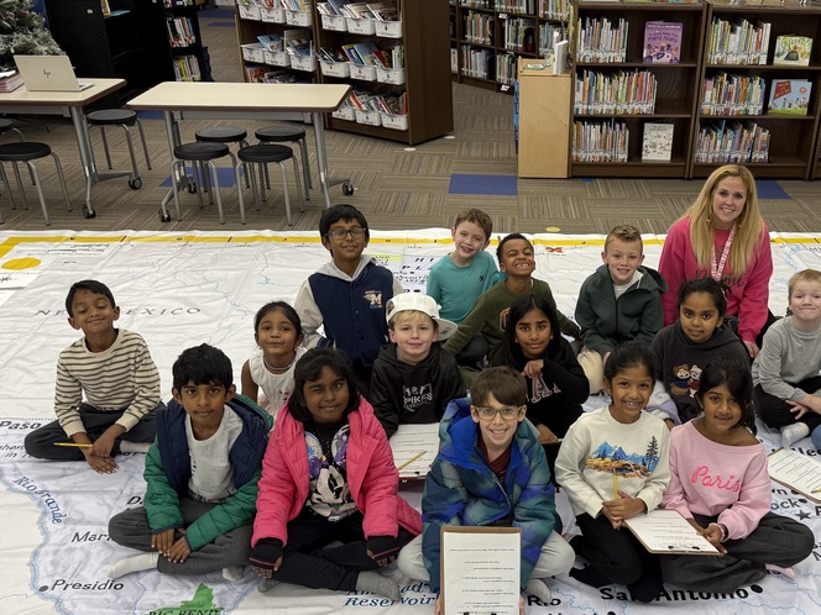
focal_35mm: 37
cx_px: 558
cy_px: 374
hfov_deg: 49.1
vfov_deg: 38.5
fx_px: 878
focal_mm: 6.76
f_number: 1.78
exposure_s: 1/121
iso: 80
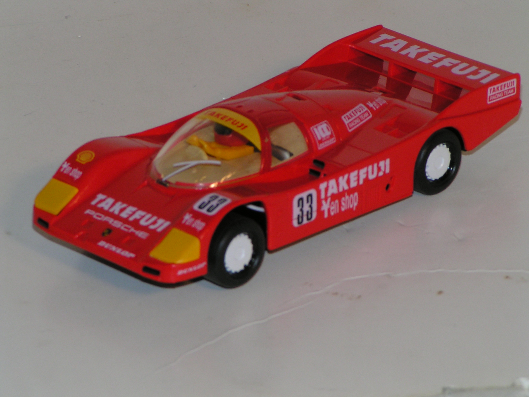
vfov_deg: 6.9
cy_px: 198
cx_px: 264
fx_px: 3301
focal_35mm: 216
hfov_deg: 9.2
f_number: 5.6
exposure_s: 1/250
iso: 50
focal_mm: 33
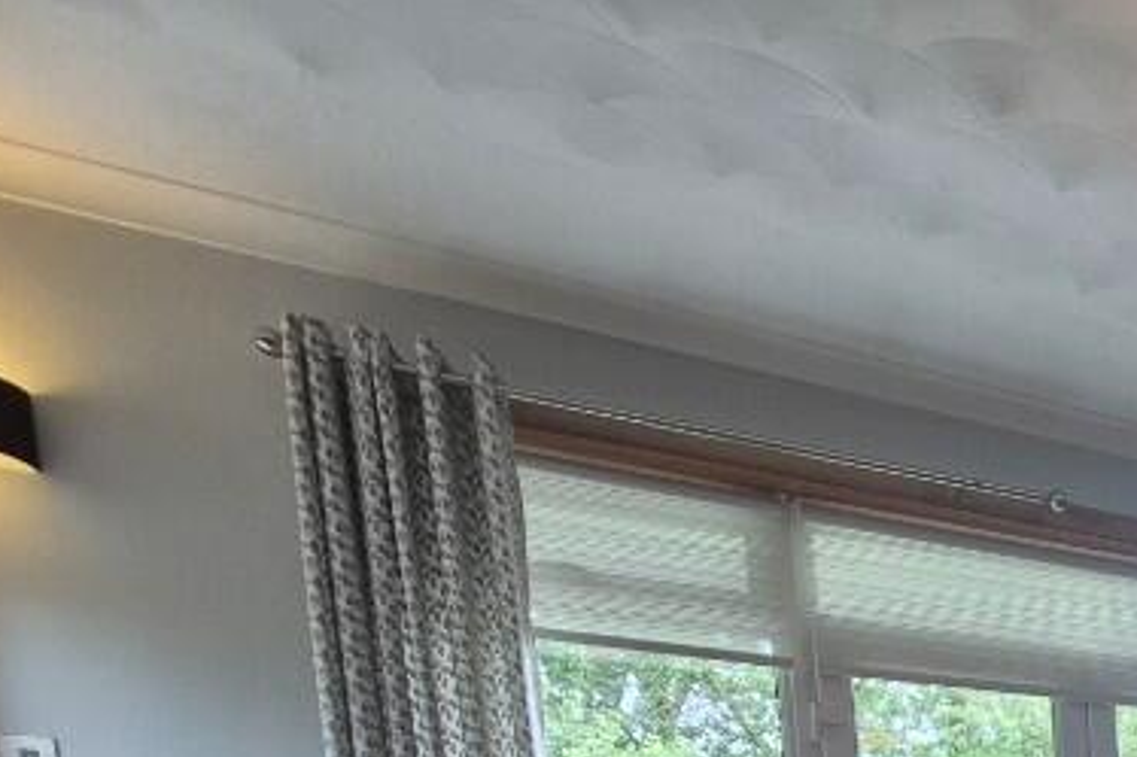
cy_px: 1164
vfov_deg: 25.7
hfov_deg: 37.8
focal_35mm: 37
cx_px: 1389
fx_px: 1168
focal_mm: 1.74
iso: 125
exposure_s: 1/50
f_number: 2.2
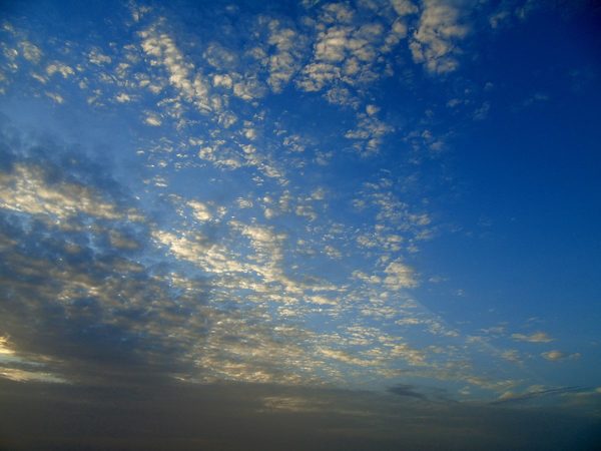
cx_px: 300
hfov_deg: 69.4
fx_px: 434
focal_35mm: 25
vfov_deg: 54.9
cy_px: 226
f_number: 3.4
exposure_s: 1/160
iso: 80
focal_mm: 4.4
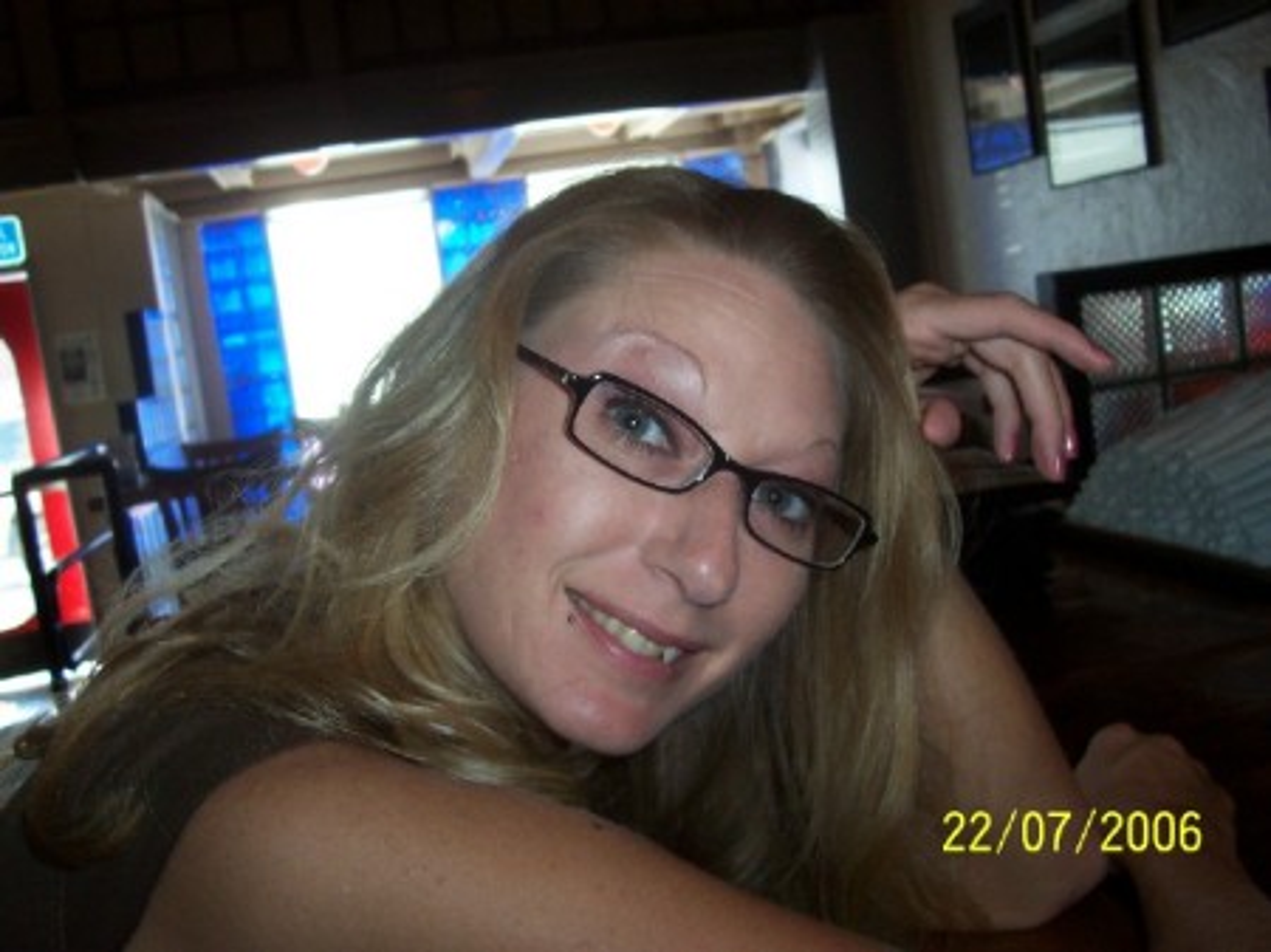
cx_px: 636
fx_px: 1358
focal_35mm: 37
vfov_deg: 38.6
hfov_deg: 50.2
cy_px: 476
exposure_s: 1/60
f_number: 2.8
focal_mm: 5.6
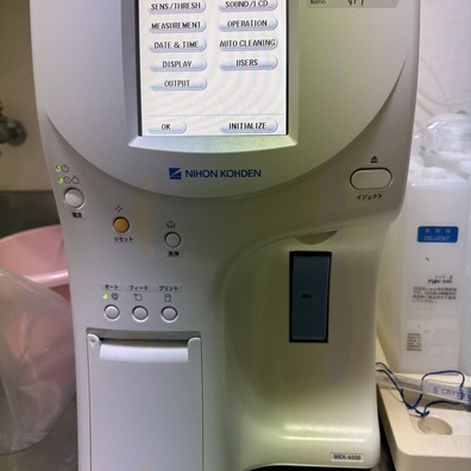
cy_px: 176
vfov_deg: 52.0
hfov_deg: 52.5
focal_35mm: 31
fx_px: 477
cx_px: 234
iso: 100
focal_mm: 5.96
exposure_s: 1/120
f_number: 1.6
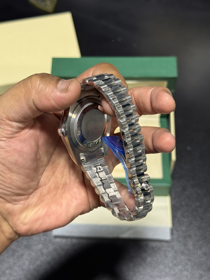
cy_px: 140
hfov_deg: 30.3
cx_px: 105
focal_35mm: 48
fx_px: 388
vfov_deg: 39.7
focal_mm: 6.76
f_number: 1.78
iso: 160
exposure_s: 1/50
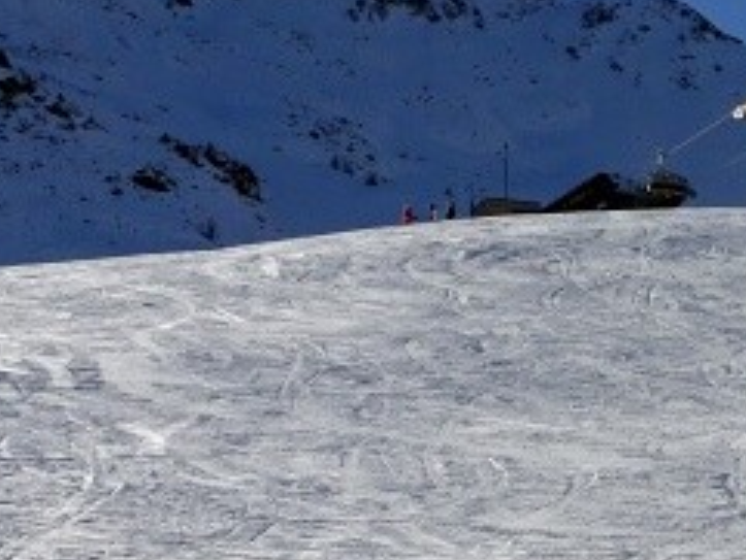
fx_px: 2199
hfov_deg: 18.6
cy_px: 285
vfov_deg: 14.5
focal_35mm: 102
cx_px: 792
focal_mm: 4.1
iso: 80
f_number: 3.5
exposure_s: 1/1600
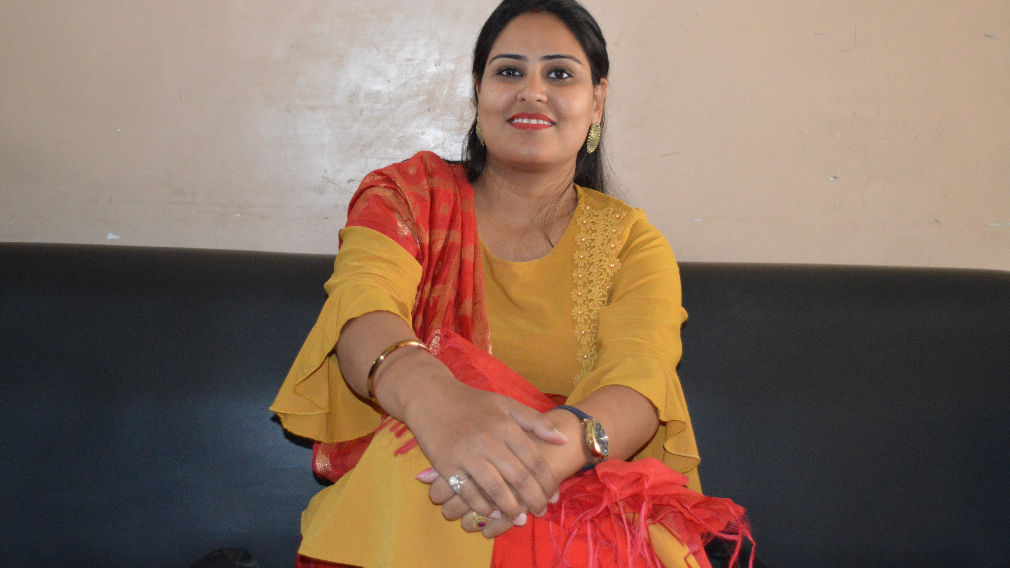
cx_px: 511
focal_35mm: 54
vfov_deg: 22.2
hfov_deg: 38.5
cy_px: 239
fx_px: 1446
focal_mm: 34
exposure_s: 1/60
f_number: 4.5
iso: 2200
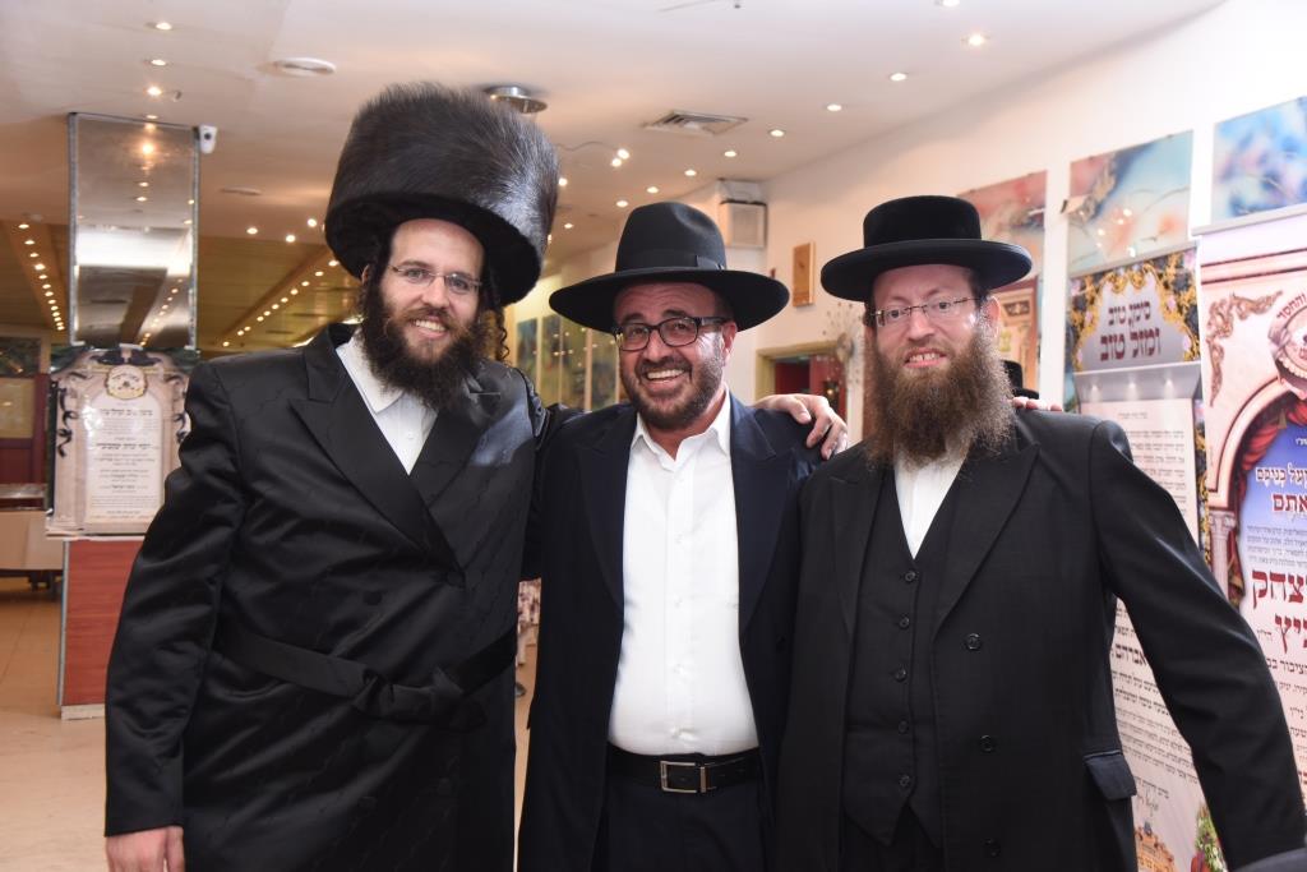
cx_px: 654
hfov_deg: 48.5
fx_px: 1452
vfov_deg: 33.4
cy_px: 436
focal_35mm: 40
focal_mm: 40
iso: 640
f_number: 5.6
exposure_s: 1/100
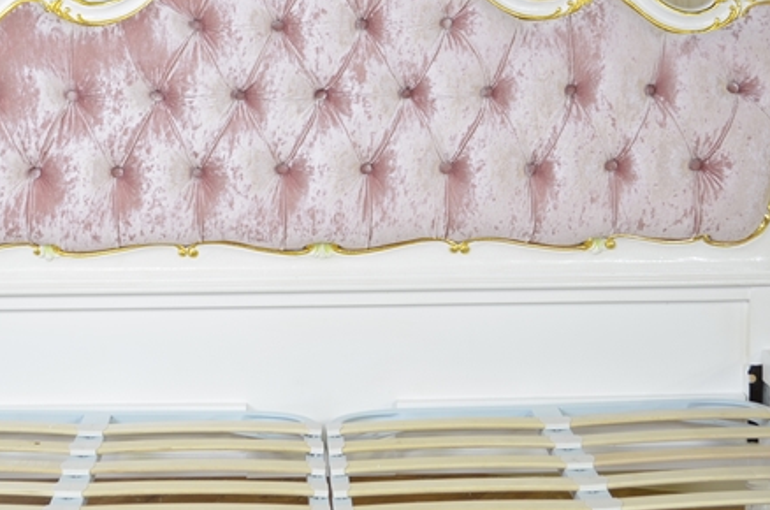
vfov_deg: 14.2
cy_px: 164
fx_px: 2049
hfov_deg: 21.3
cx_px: 318
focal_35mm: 96
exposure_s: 1/1.6
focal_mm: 40
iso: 100
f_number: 5.3
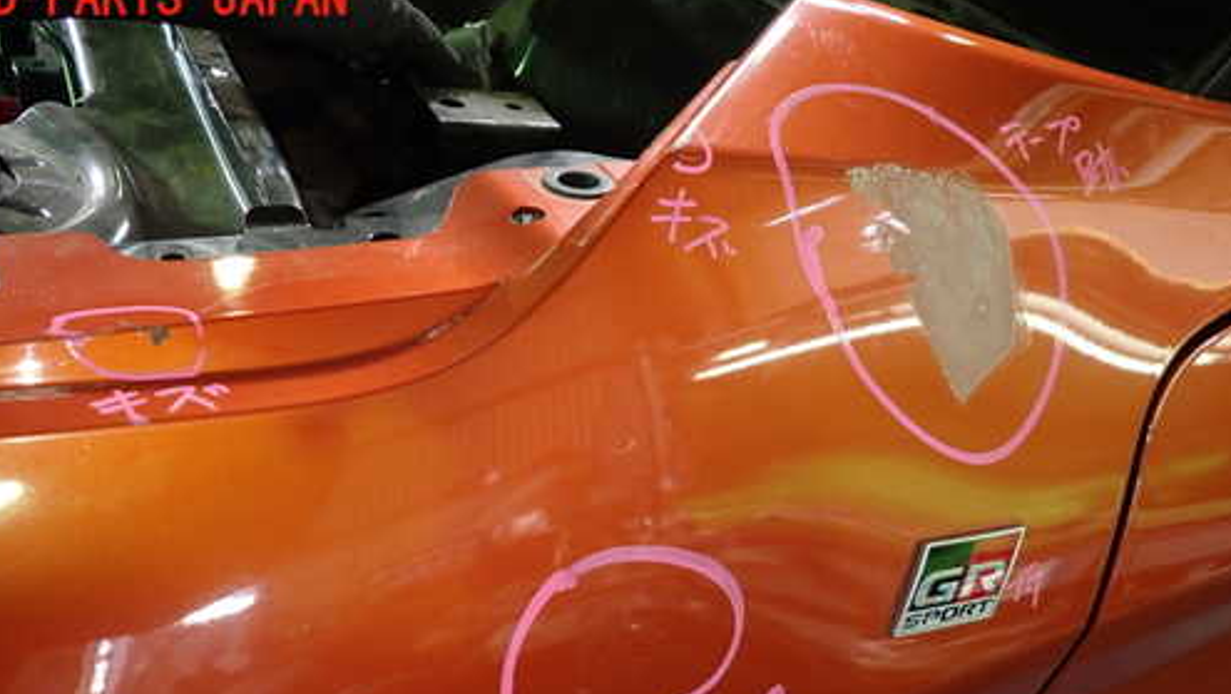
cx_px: 642
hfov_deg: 59.4
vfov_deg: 34.9
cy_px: 527
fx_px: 1078
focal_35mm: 33
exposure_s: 1/40
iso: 200
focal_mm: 4.5
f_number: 2
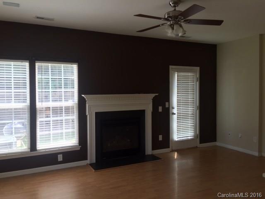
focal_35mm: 29
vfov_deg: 48.2
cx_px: 132
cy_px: 100
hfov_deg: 61.7
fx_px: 222
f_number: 2.2
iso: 32
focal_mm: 4.15
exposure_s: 1/60
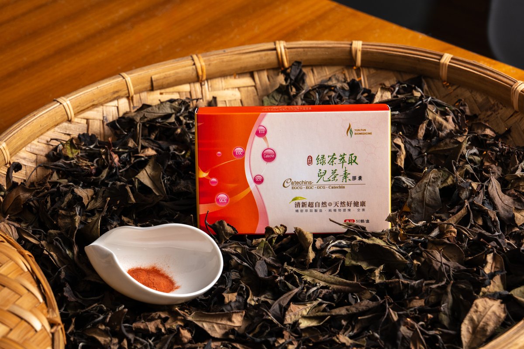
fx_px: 1528
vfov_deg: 13.0
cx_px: 262
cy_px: 174
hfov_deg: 19.5
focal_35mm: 105
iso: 200
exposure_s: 1/160
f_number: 7.1
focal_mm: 70
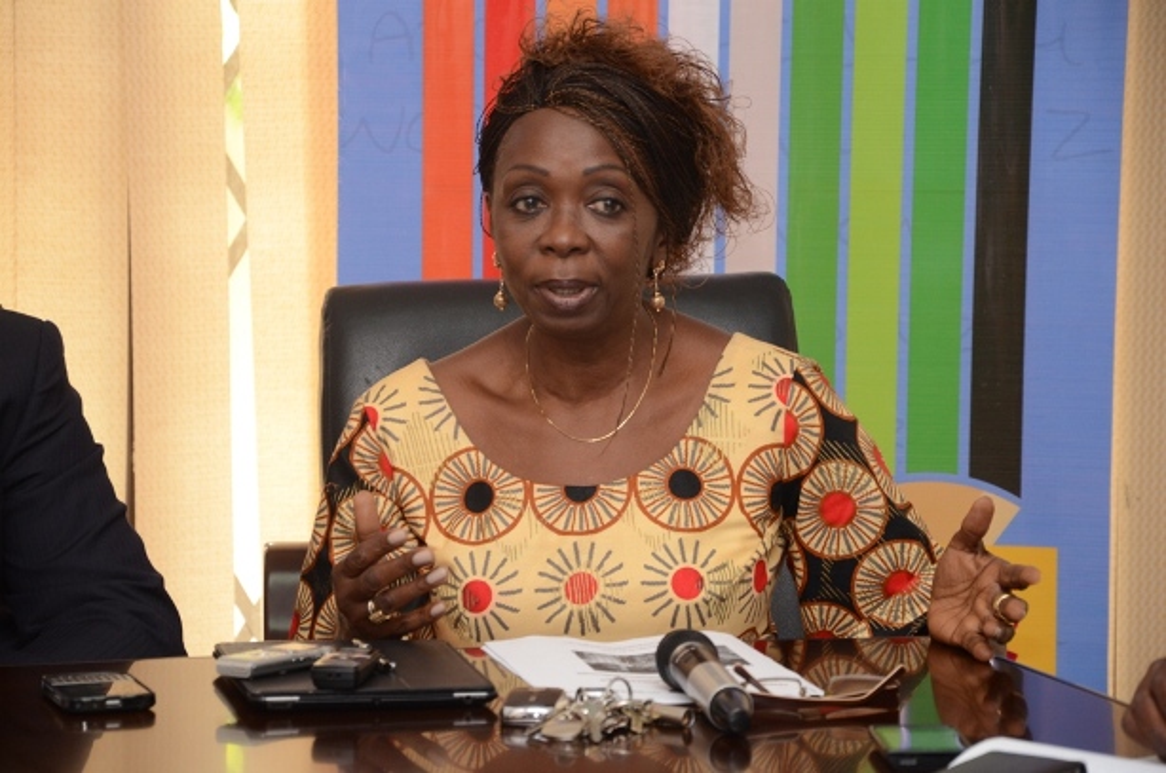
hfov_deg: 13.1
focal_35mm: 158
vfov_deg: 8.7
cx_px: 583
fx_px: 5092
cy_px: 386
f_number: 7.1
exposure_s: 1/60
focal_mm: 105
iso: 800
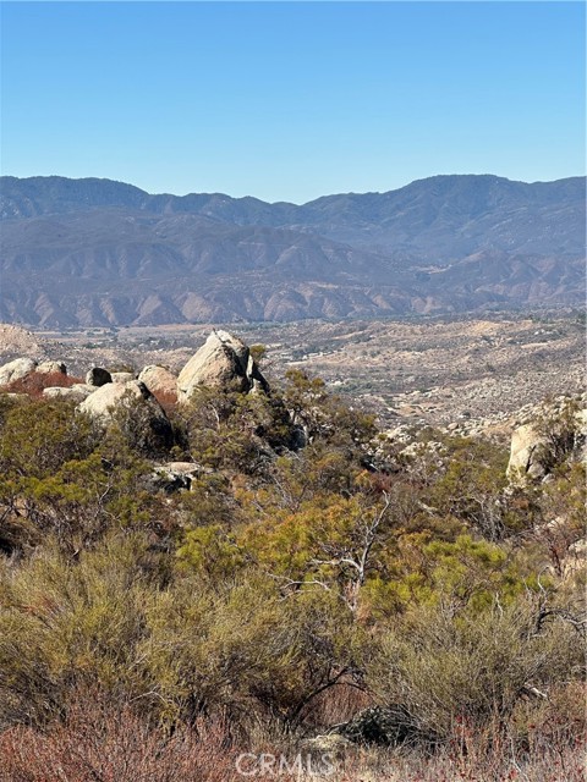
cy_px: 391
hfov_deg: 19.1
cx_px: 294
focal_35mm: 77
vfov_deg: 25.3
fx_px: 1741
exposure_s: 1/847
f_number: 2.8
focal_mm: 9
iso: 32
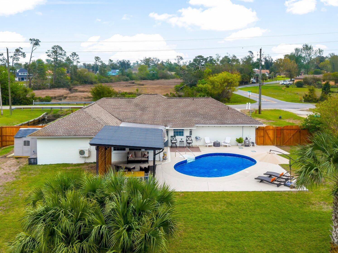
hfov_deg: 55.3
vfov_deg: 42.9
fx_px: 322
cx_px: 159
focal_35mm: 33
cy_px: 132
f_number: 1.8
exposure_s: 1/500
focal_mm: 8.7
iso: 100
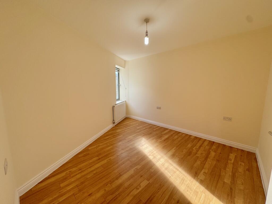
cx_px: 136
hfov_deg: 102.1
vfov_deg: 85.7
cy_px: 102
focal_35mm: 14
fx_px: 110
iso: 40
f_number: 2.2
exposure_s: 1/220
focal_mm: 2.22
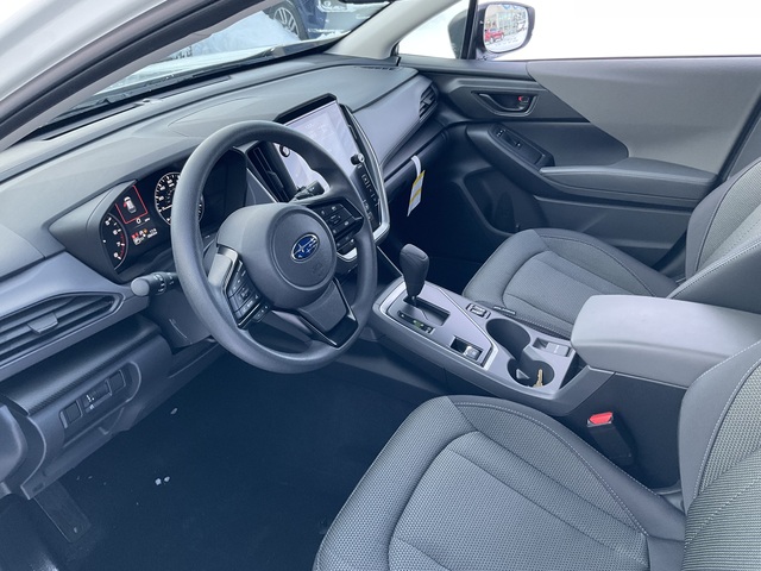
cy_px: 286
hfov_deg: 61.7
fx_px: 638
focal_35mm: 29
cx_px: 380
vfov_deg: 48.2
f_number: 1.8
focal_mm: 3
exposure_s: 1/60
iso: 100
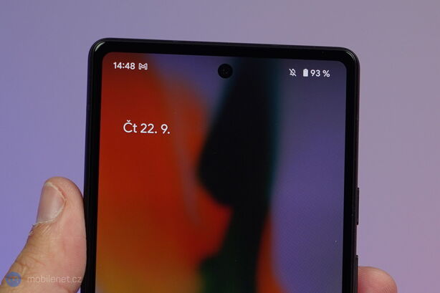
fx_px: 611
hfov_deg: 39.6
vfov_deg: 27.0
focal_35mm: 50
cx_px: 220
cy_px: 146
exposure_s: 1/160
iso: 800
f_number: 7.1
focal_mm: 50
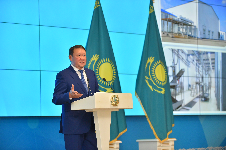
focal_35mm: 120
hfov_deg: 17.1
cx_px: 113
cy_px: 75
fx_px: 753
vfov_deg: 11.4
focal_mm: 120
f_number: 4
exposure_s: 1/1000
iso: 4000
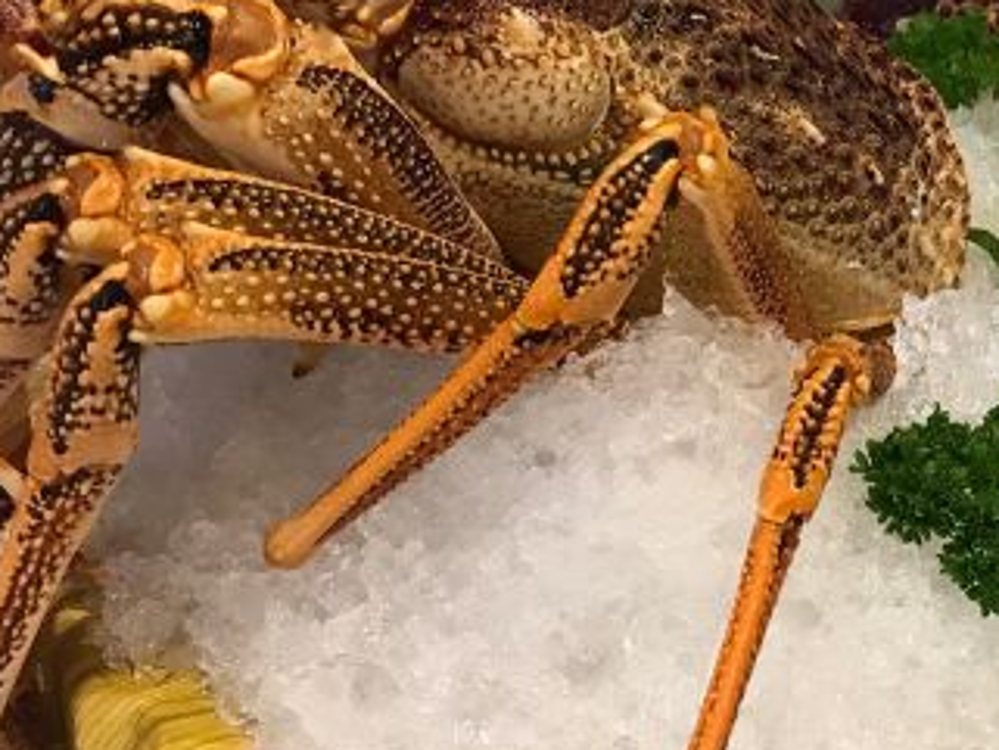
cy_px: 291
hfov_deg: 30.7
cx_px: 831
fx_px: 1761
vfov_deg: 24.0
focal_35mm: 61
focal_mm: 3.99
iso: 80
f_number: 1.8
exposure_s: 1/17
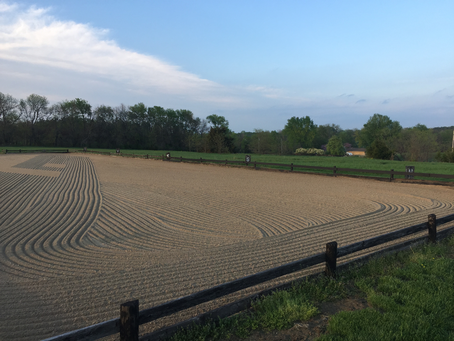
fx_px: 380
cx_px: 227
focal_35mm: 29
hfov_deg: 61.7
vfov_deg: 48.2
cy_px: 170
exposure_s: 1/430
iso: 32
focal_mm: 4.15
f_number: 2.2
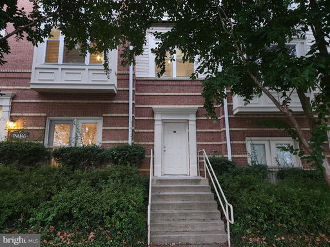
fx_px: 219
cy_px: 124
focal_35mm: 23
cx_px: 165
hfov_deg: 73.9
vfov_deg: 58.9
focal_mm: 5.4
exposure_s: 1/20
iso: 160
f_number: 1.8
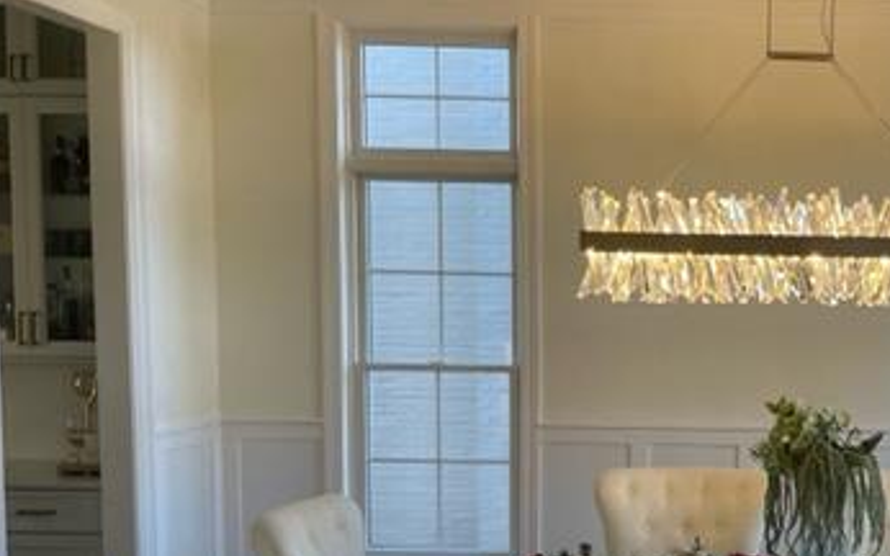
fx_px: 1237
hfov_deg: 37.1
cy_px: 427
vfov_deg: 25.0
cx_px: 797
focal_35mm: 51
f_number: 1.6
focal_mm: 4.2
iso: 100
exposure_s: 1/120
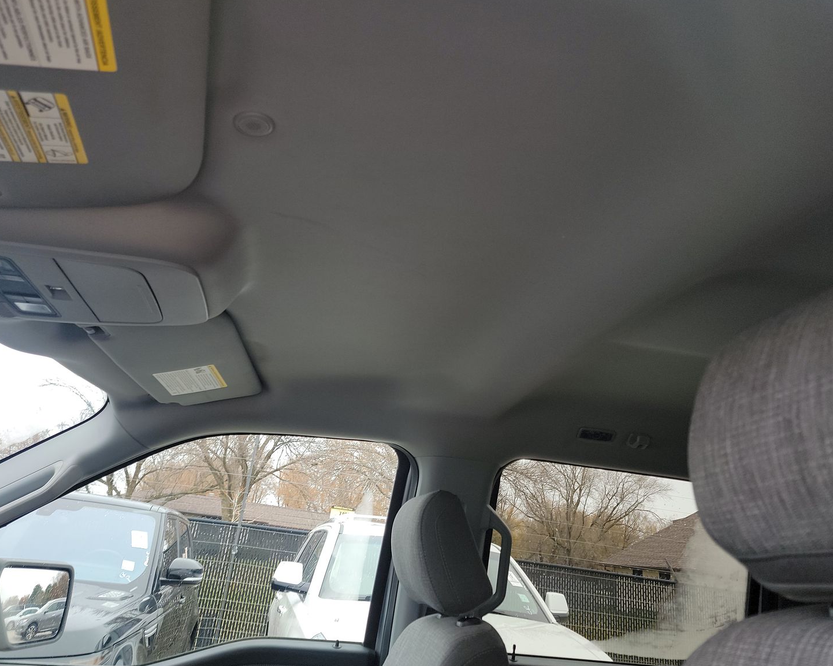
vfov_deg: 54.9
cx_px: 400
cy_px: 322
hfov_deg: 66.0
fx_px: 641
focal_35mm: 26
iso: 80
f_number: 1.8
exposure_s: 1/59
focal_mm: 6.7
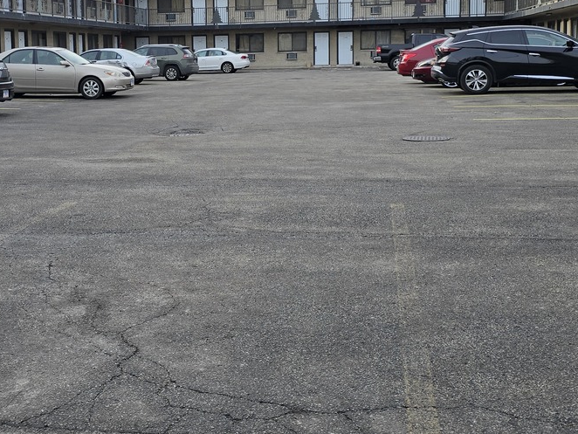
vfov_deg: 28.8
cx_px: 200
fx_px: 835
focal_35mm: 50
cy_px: 125
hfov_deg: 37.8
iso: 12
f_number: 1.7
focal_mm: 6.3
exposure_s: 1/380
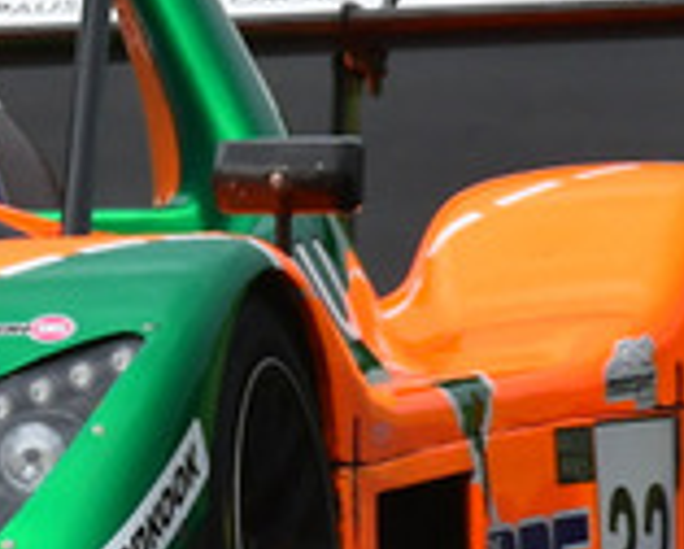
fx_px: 66705
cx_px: -440
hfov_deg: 0.6
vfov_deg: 0.5
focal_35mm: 3291
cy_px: -48
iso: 500
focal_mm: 460
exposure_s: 1/640
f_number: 10
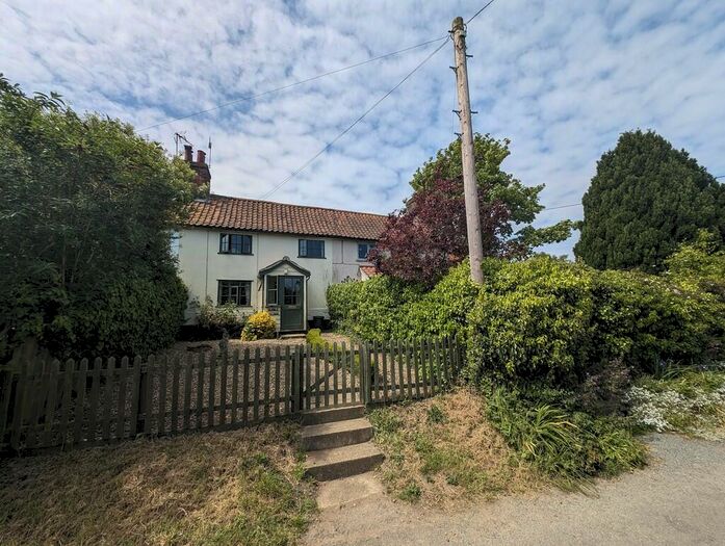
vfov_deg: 94.7
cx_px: 362
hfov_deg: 110.4
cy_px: 273
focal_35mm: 12
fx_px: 252
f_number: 1.95
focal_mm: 2.23
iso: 39
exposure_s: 1/1773
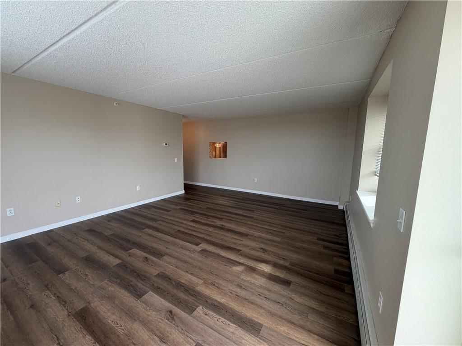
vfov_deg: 85.7
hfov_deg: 102.1
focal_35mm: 14
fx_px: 187
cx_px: 231
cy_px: 173
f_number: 2.2
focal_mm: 2.22
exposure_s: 1/121
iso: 160
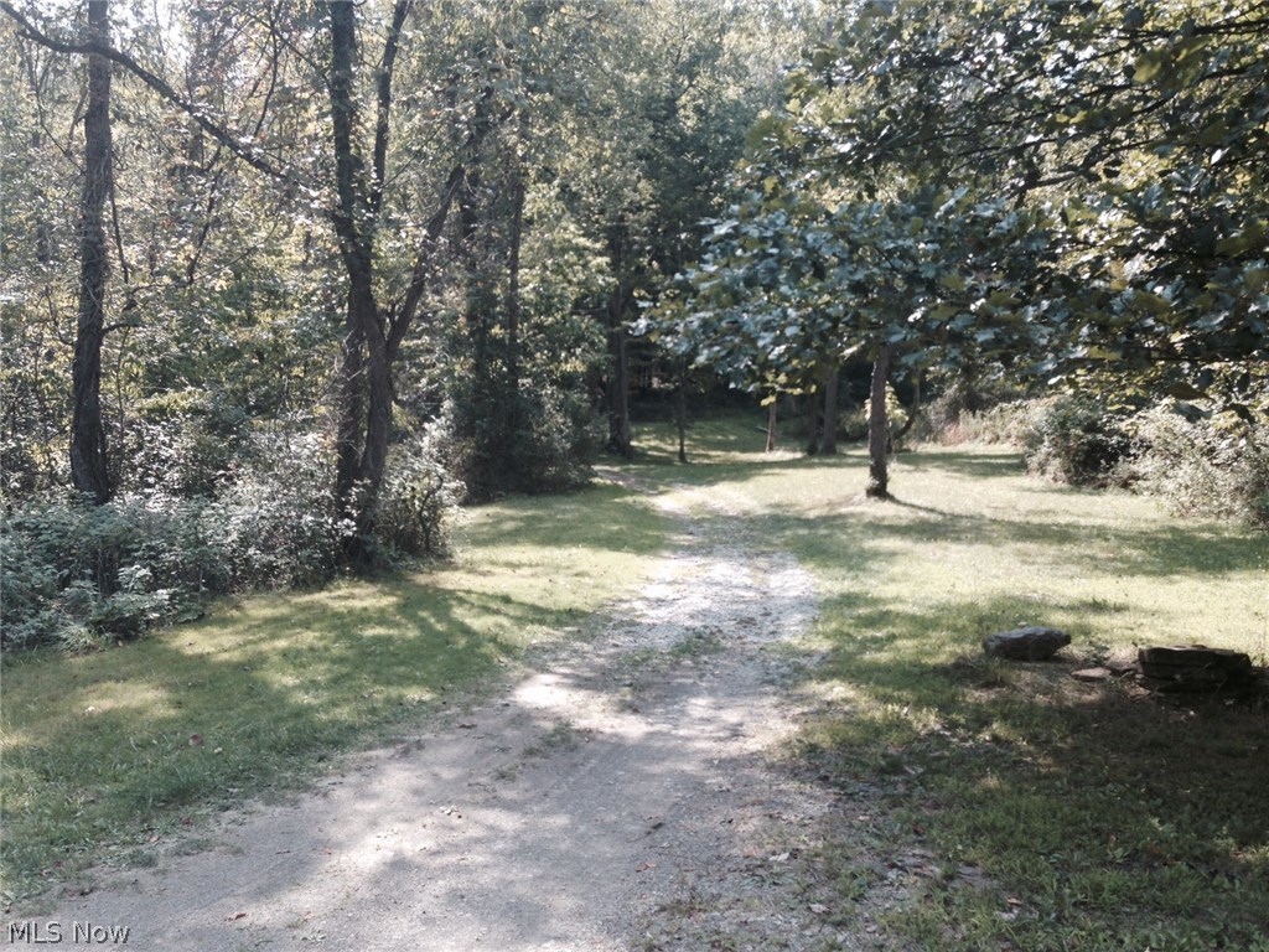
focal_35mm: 33
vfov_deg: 42.9
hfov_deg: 55.4
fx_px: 1210
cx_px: 634
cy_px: 476
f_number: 2.4
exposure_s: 1/335
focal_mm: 4.12
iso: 50
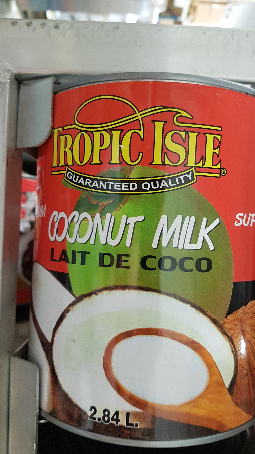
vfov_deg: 66.1
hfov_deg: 40.2
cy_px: 225
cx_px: 134
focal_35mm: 29
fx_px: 349
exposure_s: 1/12
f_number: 1.7
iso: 200
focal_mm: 4.2
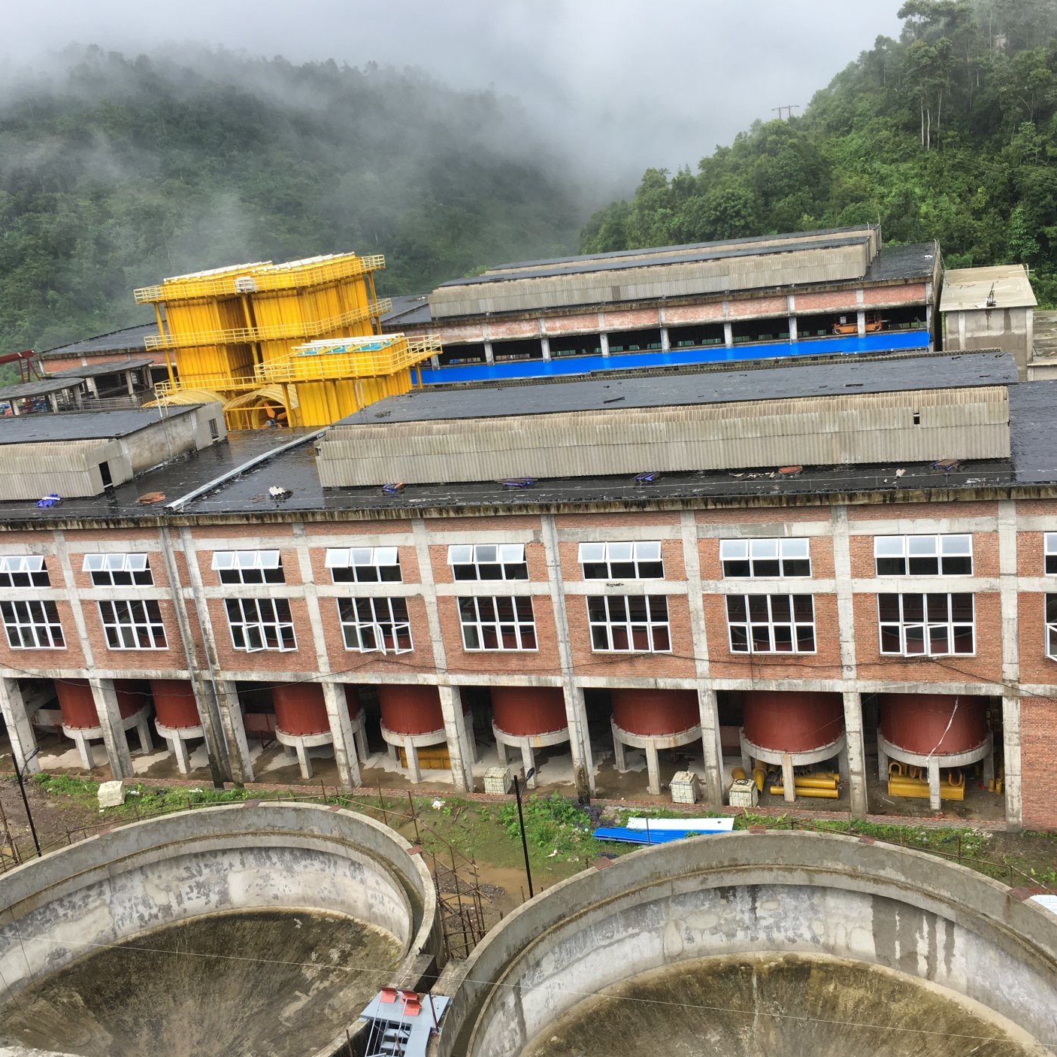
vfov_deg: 47.2
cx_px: 544
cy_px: 535
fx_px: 1209
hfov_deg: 47.2
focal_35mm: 35
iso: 25
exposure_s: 1/50
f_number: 2.2
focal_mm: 4.15
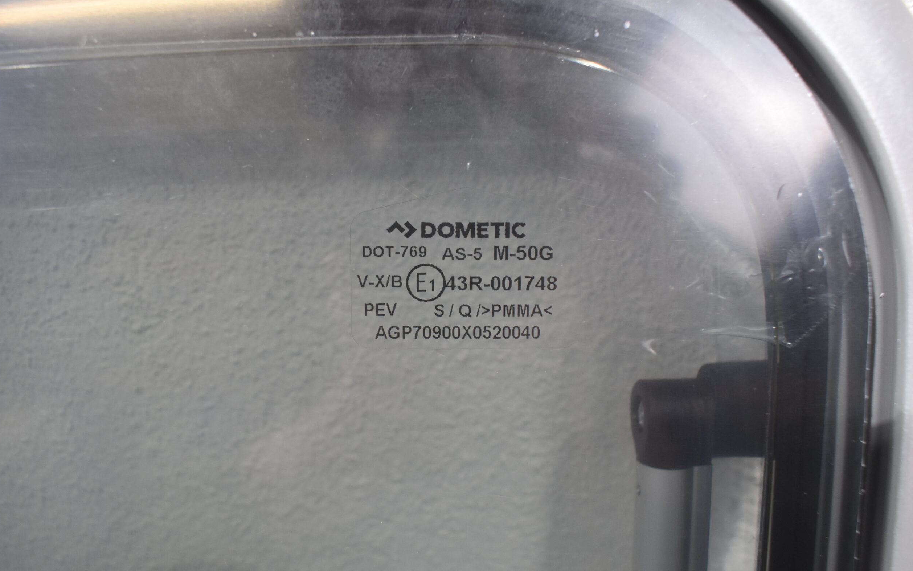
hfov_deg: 66.5
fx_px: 697
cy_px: 294
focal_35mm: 28
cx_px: 460
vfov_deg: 44.5
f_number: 5
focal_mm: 18
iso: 800
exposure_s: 1/60
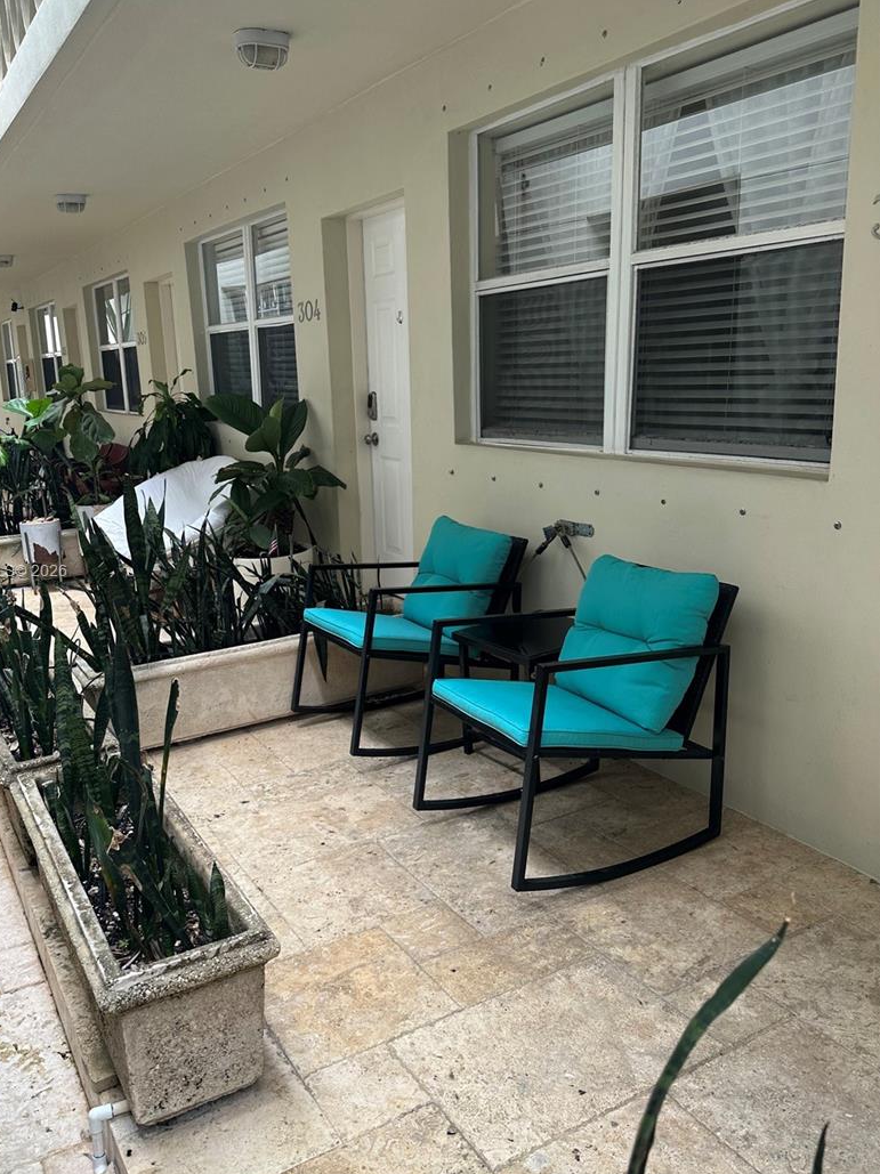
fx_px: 950
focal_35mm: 28
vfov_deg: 63.5
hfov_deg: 49.5
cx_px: 370
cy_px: 573
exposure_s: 1/123
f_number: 1.78
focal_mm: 6.86
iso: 64
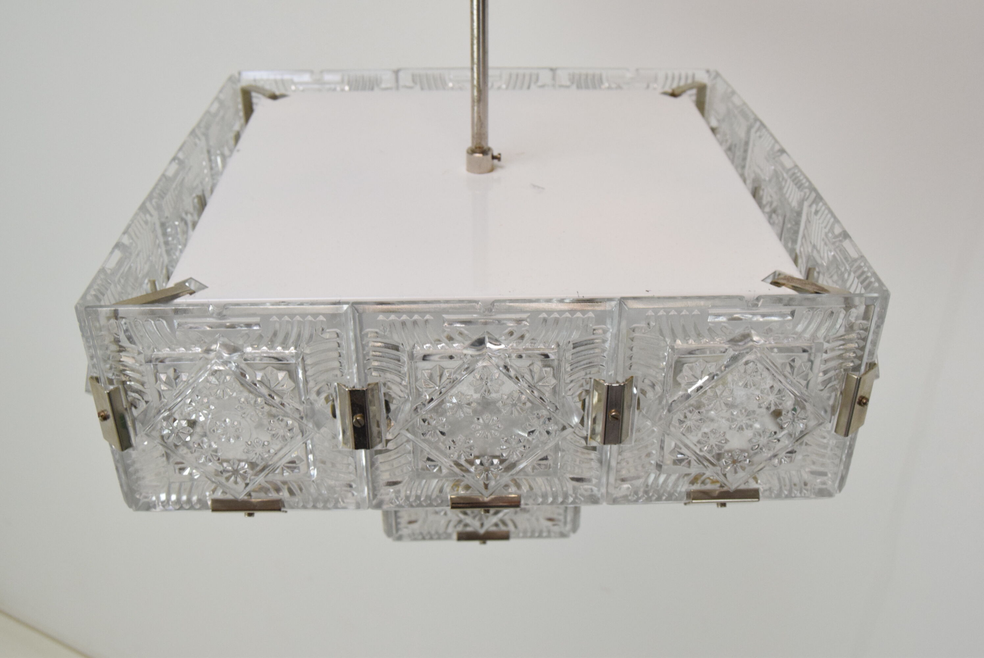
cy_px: 329
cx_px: 492
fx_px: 1067
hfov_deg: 49.5
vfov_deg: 34.3
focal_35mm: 39
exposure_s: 1/250
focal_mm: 26
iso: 1600
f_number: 8
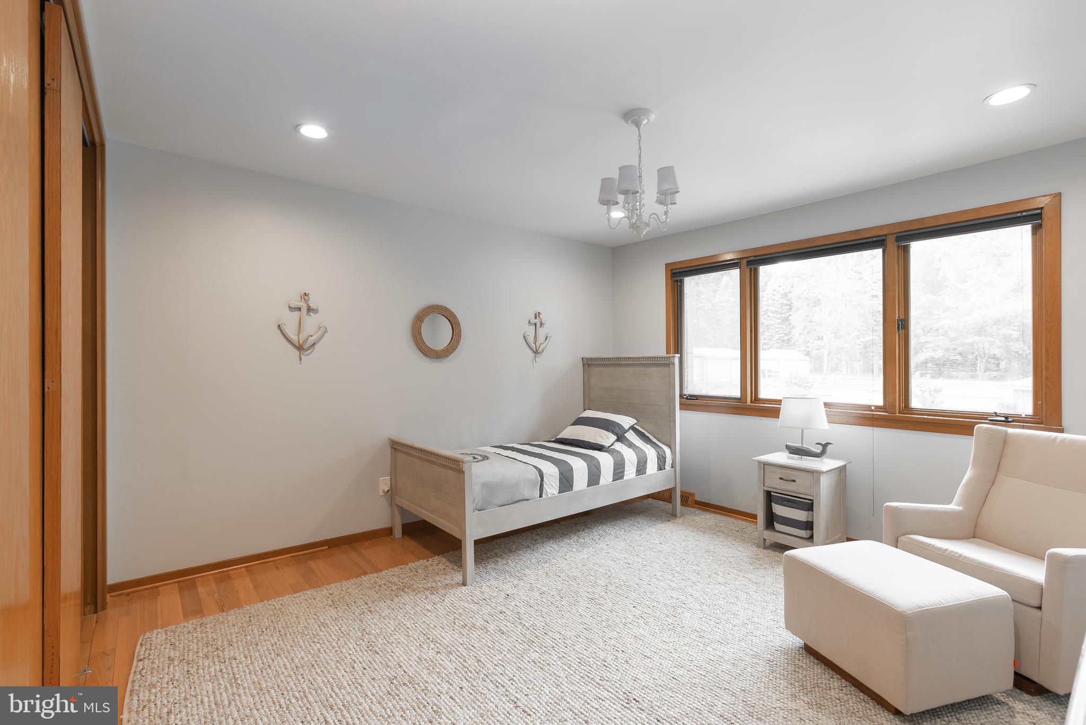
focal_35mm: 16
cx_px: 543
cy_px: 362
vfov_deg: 73.8
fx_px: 483
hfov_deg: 96.7
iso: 320
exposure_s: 1/15
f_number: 8
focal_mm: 16
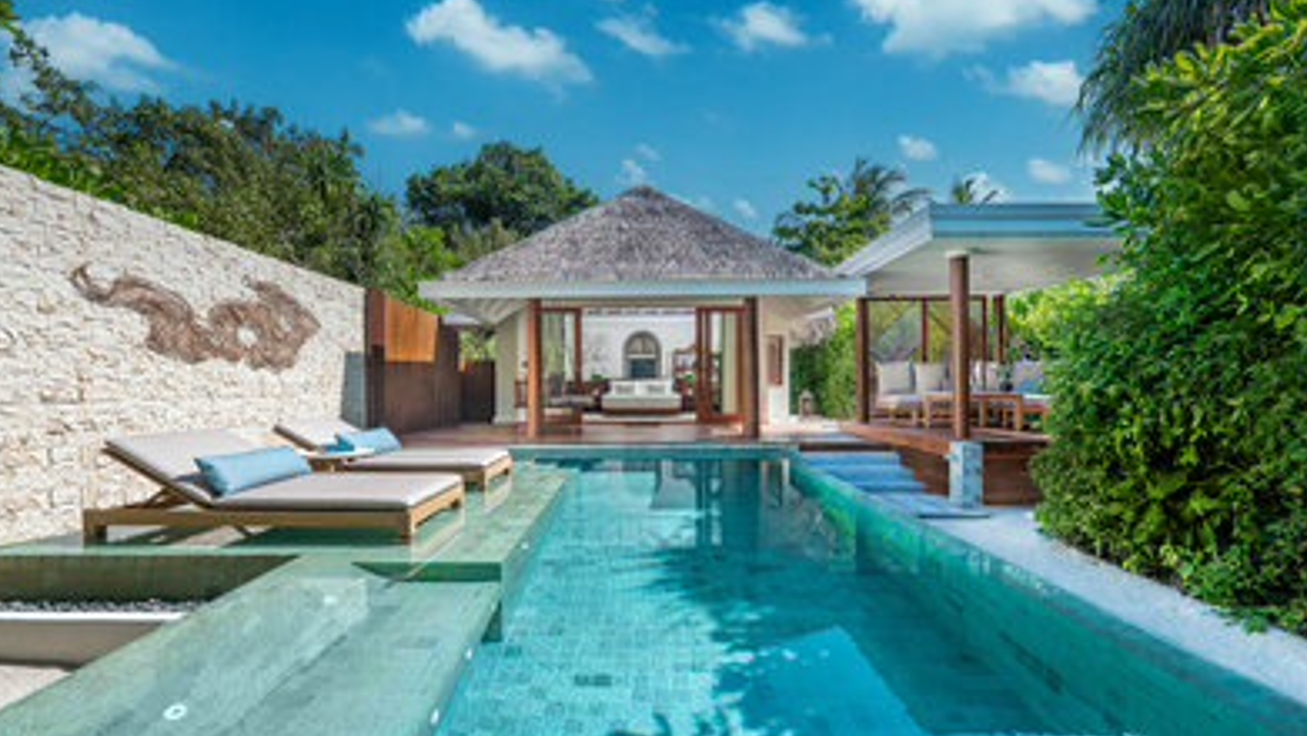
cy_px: 393
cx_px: 642
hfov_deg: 103.0
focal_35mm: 15
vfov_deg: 70.5
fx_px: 520
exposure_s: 1/250
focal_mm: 14
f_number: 6.3
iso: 100
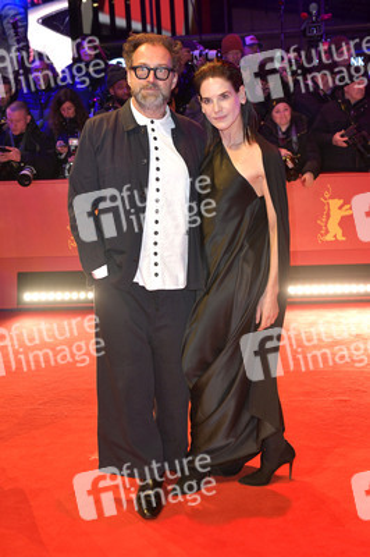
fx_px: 618
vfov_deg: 48.5
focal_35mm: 40
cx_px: 185
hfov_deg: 33.3
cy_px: 278
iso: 1600
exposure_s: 1/250
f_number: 5.6
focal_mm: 40
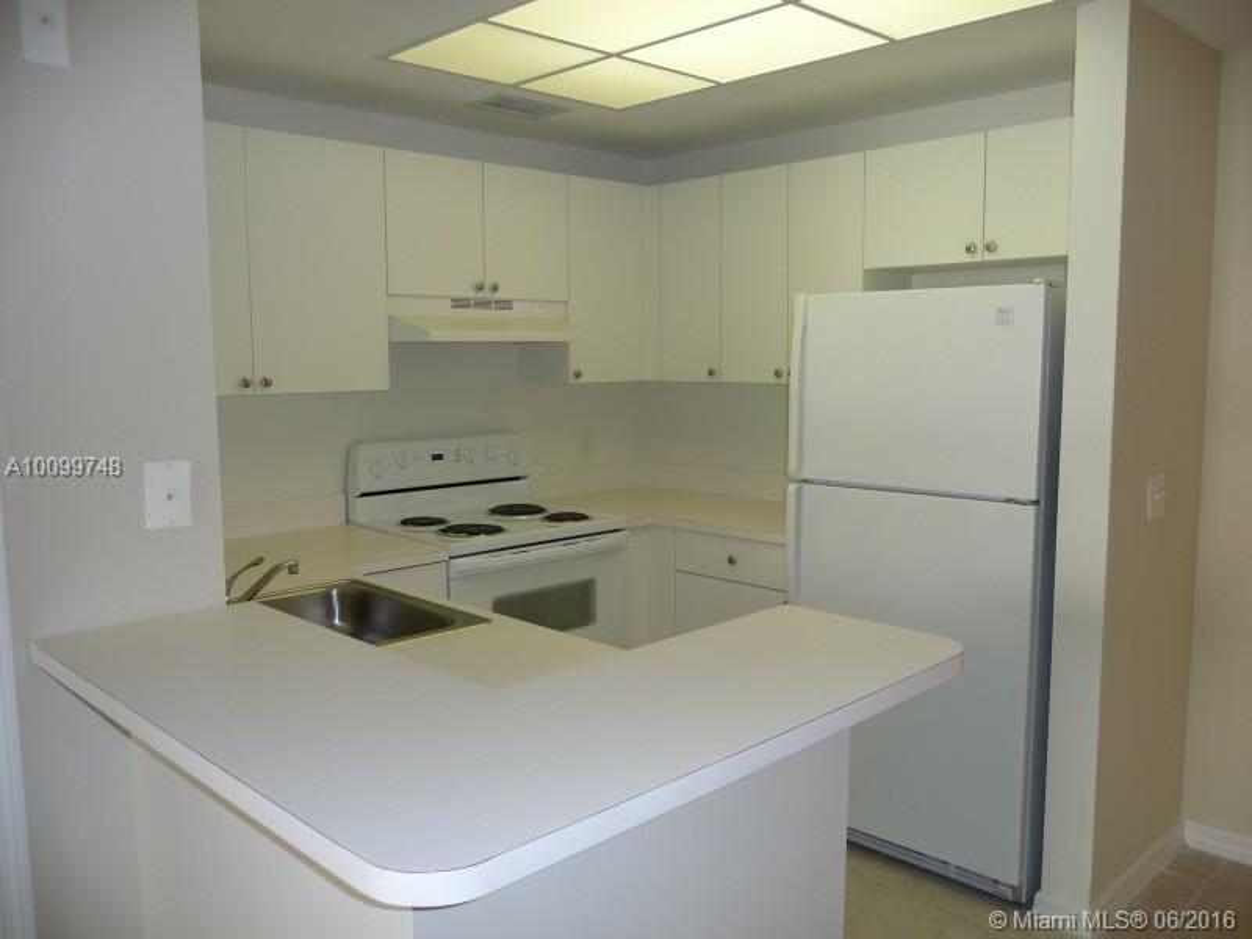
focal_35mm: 28
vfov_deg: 49.7
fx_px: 1013
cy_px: 470
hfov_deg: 63.4
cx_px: 626
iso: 100
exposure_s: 1/30
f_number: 3.3
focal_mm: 4.7
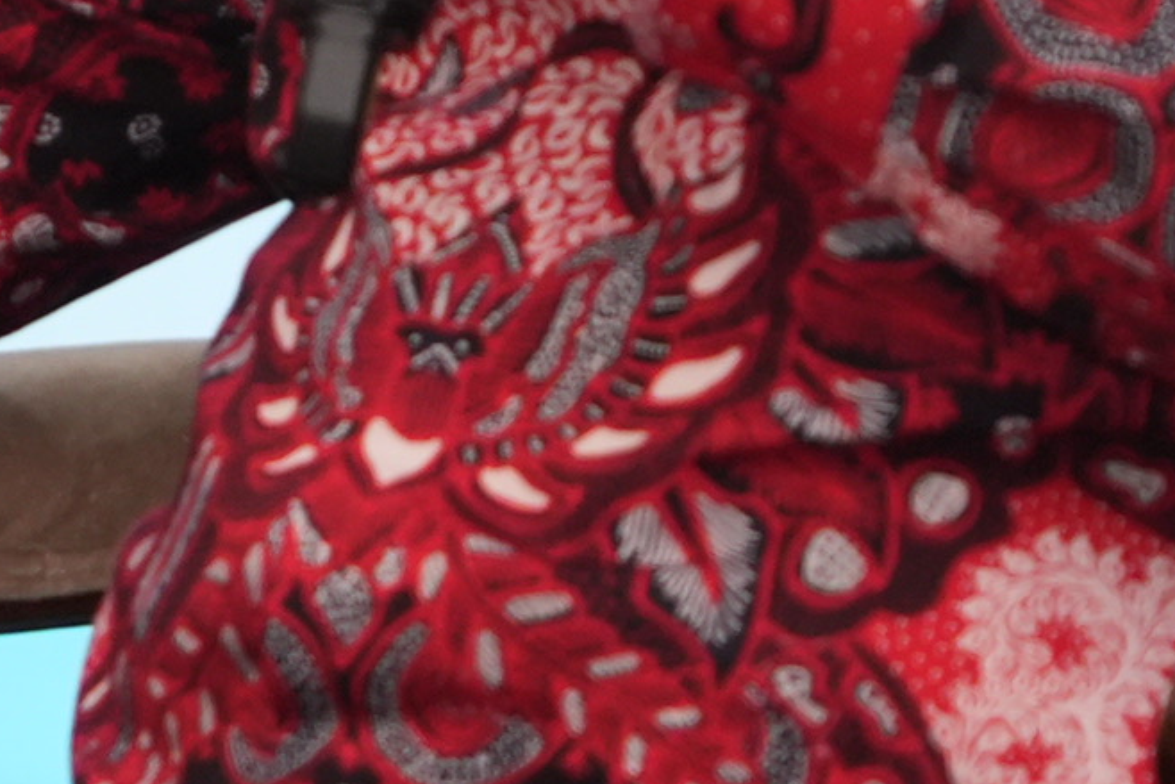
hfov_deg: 3.1
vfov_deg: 2.1
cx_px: -527
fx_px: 21545
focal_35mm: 660
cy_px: -504
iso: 1250
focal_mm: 124
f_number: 6.3
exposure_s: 1/125
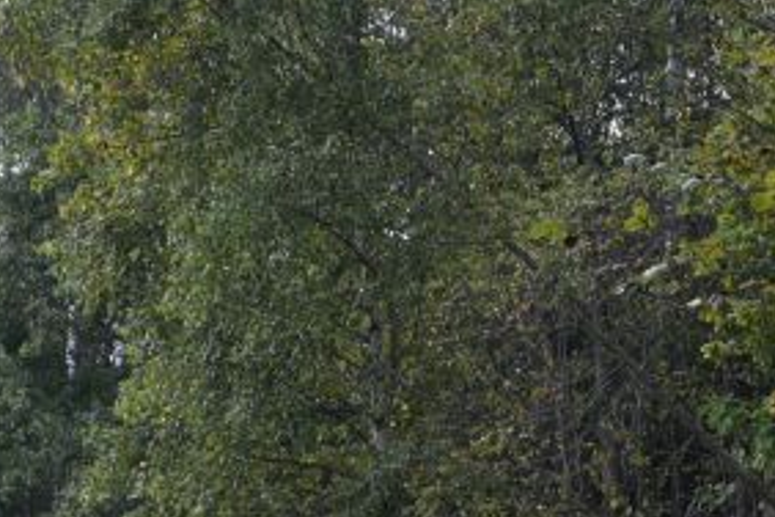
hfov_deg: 14.3
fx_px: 3078
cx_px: 190
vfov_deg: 9.4
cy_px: 700
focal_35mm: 143
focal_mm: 31
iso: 160
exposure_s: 1/125
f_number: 5.6
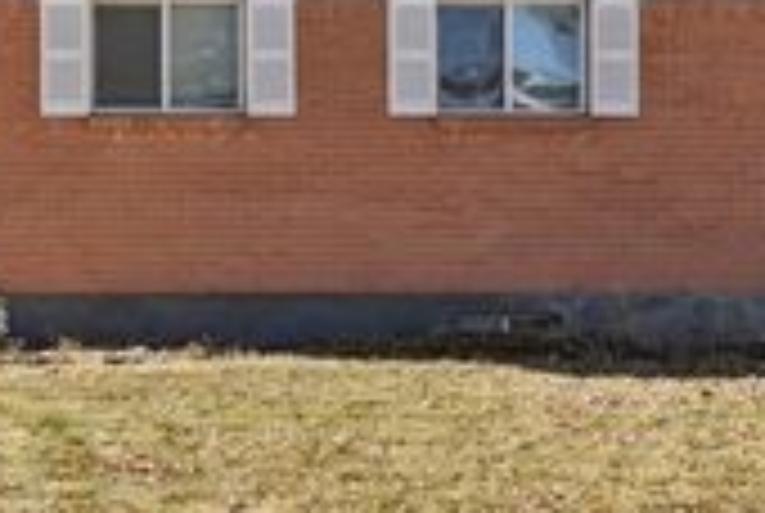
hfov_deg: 22.4
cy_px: 110
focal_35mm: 88
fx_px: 1873
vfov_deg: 15.5
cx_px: 54
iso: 250
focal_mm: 30
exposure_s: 1/125
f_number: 8
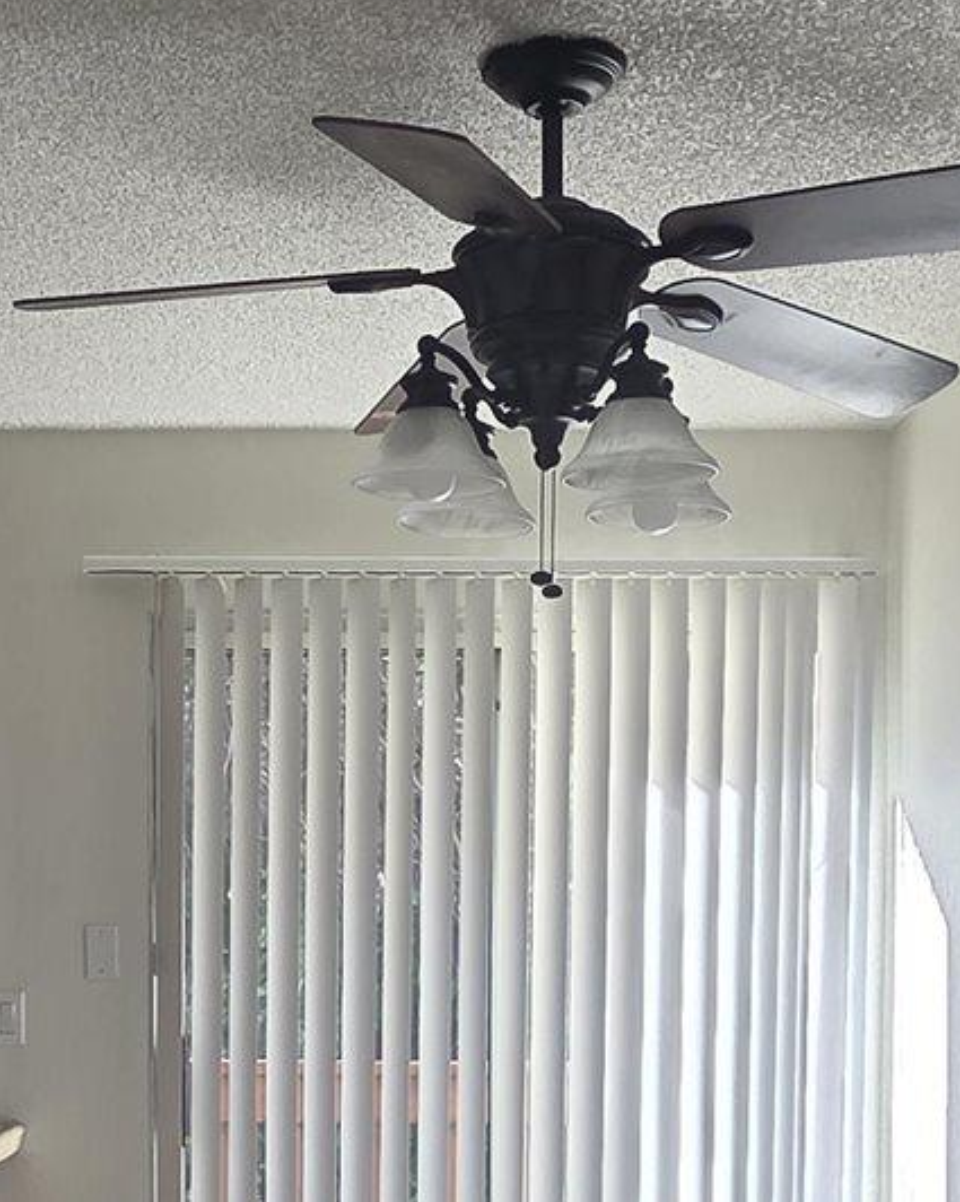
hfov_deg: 27.5
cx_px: 373
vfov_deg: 32.7
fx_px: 1955
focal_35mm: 55
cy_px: 1048
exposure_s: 1/125
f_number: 2.2
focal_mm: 2.2
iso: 50
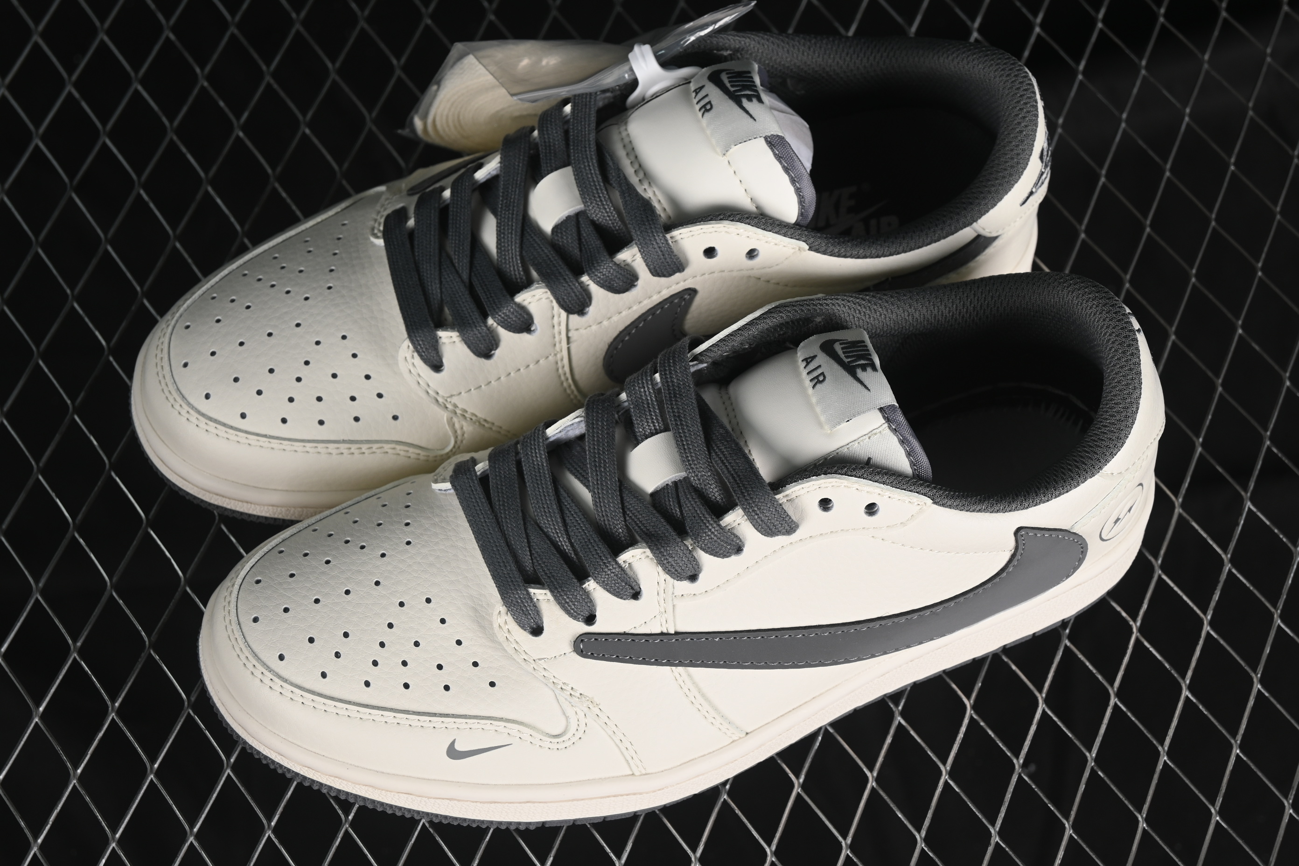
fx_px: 2706
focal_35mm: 75
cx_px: 650
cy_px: 433
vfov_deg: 18.2
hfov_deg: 27.0
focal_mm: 50
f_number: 7.1
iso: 160
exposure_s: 1/80
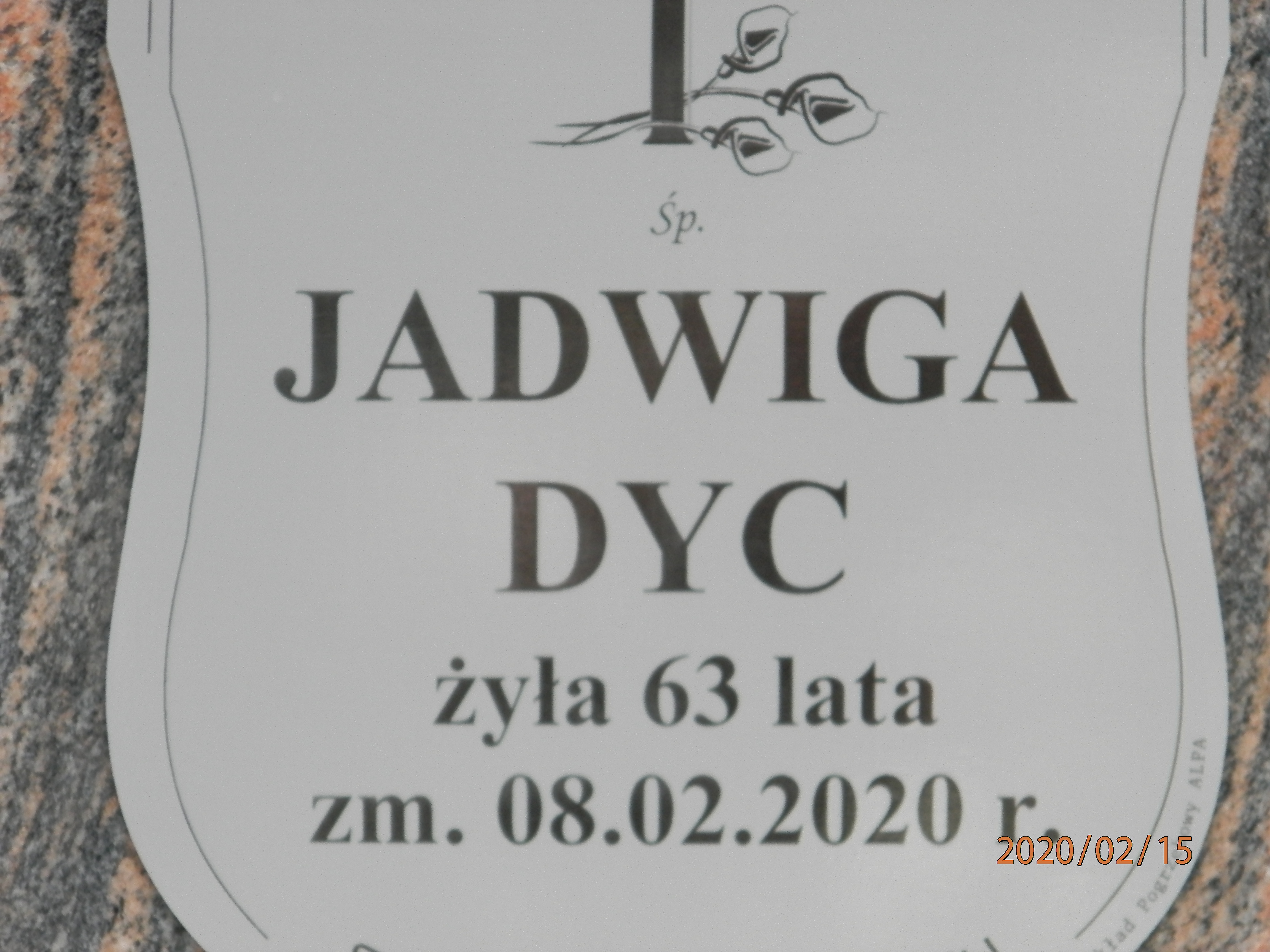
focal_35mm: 397
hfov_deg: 5.0
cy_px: 476
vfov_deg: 3.7
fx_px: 14565
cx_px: 635
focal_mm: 70.9
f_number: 5.7
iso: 200
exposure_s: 1/100
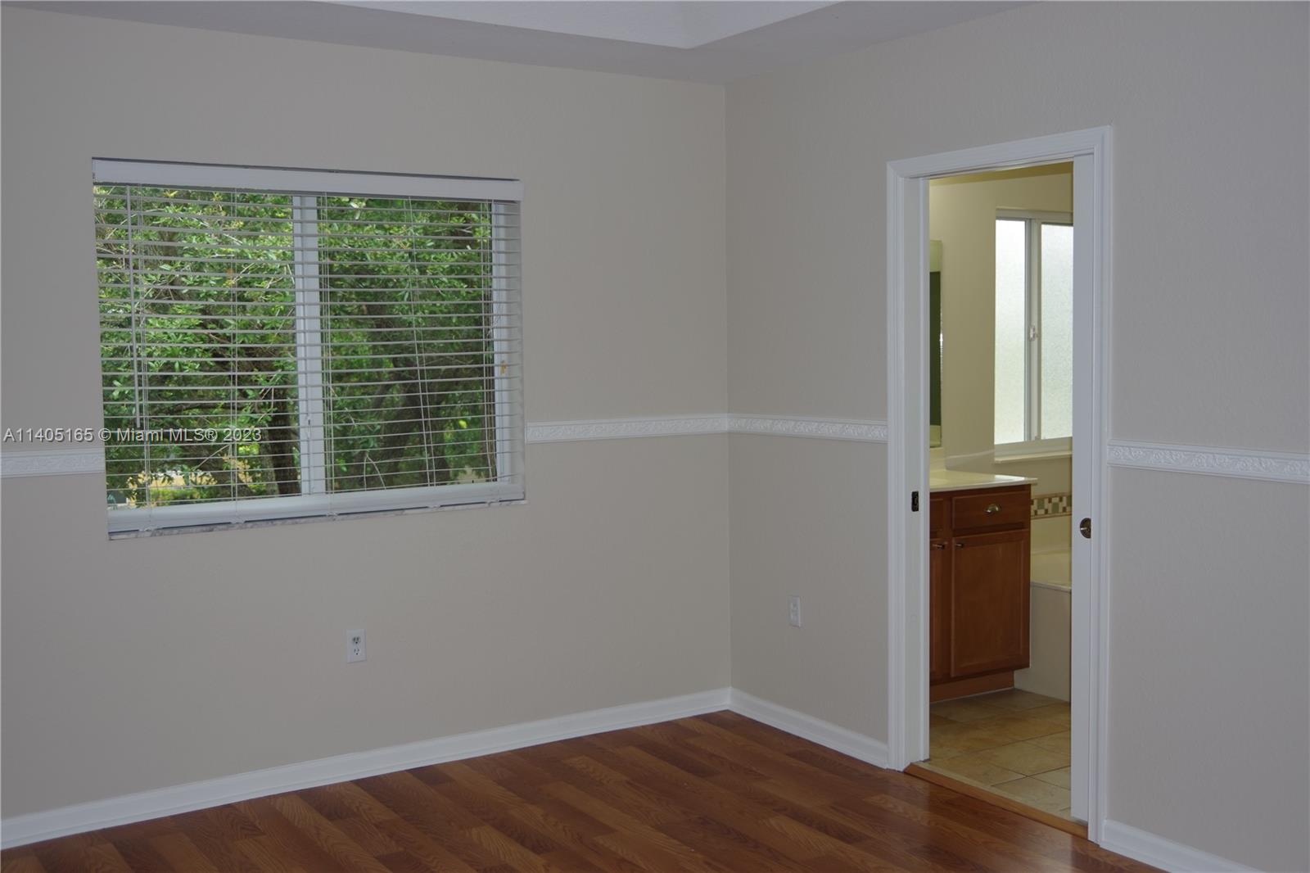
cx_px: 655
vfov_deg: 36.9
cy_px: 436
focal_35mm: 36
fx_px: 1310
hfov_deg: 53.1
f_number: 4
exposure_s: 1/60
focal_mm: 24
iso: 100
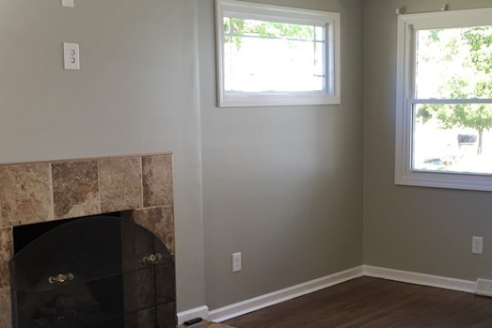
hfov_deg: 33.8
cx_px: 289
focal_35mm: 59
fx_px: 807
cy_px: 224
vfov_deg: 22.9
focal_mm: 4.15
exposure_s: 1/40
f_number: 2.2
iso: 32
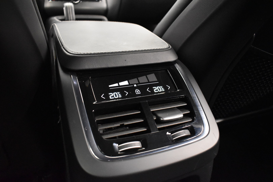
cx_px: 136
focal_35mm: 27
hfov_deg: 67.4
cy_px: 91
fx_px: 205
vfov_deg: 47.9
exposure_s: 1/30
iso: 6400
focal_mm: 18
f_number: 3.5
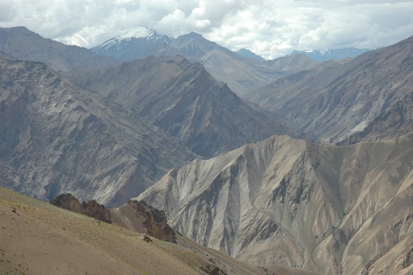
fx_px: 964
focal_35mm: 84
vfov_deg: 16.3
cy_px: 138
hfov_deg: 24.2
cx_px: 206
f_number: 9
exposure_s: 1/400
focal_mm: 56
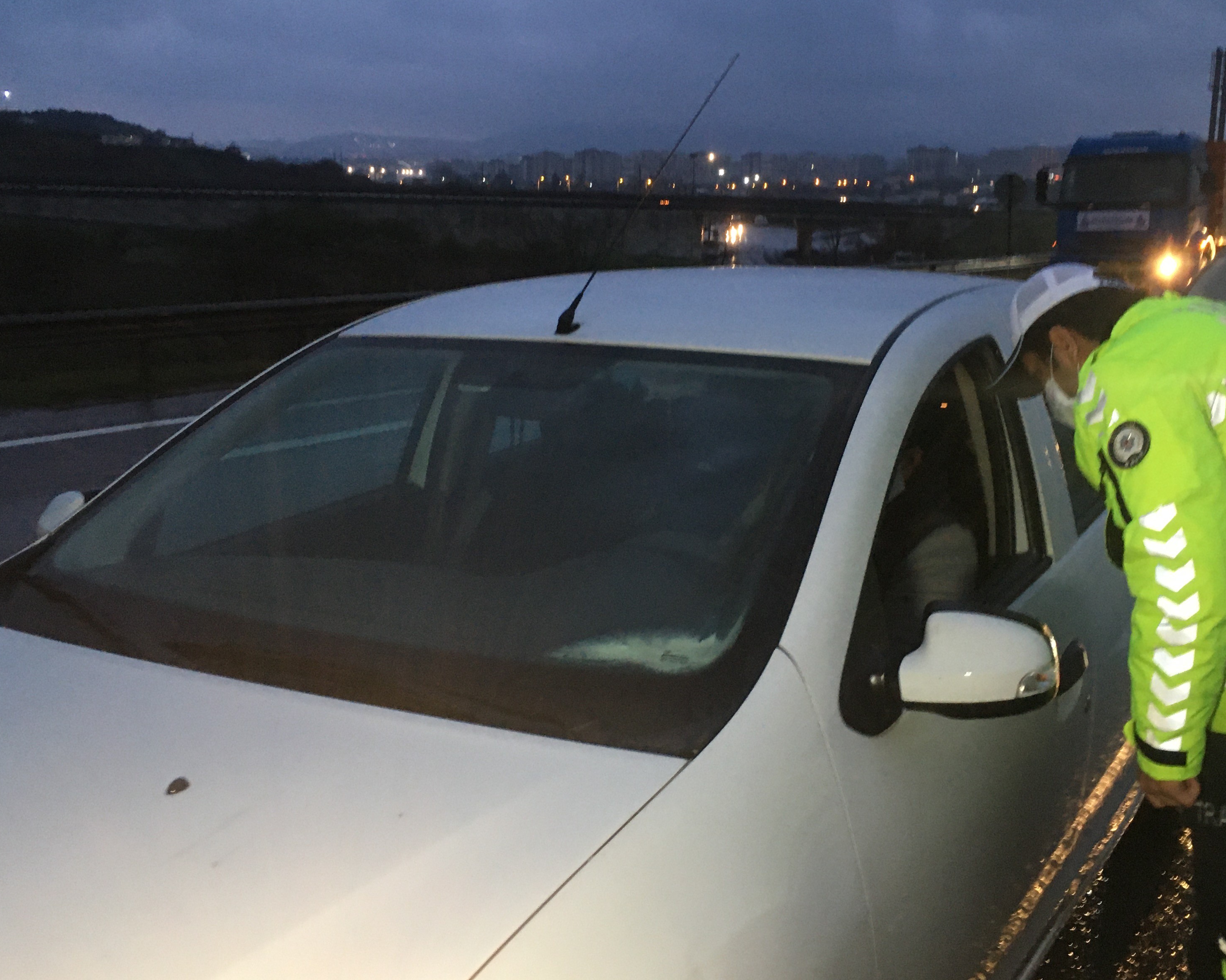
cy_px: 454
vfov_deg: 38.2
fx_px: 1415
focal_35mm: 39
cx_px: 673
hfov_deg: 46.8
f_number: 2.2
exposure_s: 1/33
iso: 200
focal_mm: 4.15
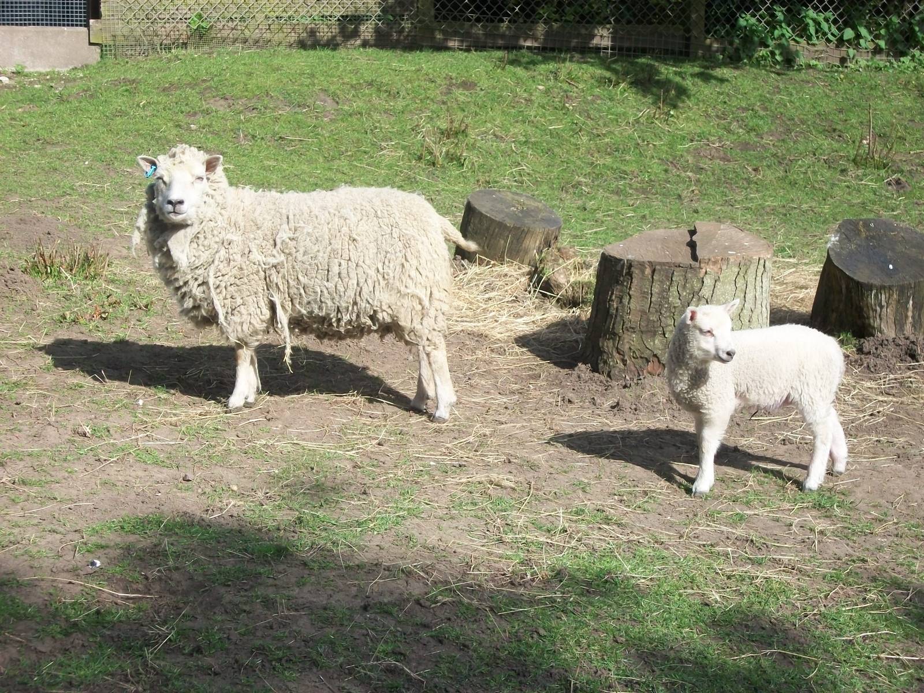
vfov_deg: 19.1
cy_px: 346
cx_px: 462
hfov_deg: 25.3
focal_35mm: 77
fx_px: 2055
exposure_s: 1/500
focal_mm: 13.7
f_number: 4.6
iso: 144
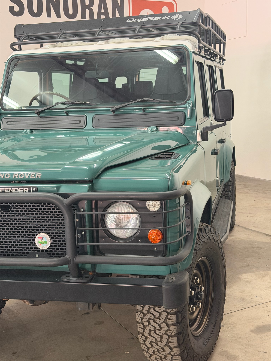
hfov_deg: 30.3
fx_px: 501
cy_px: 180
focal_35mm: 48
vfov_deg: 39.7
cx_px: 136
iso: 200
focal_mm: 6.76
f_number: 1.78
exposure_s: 1/40
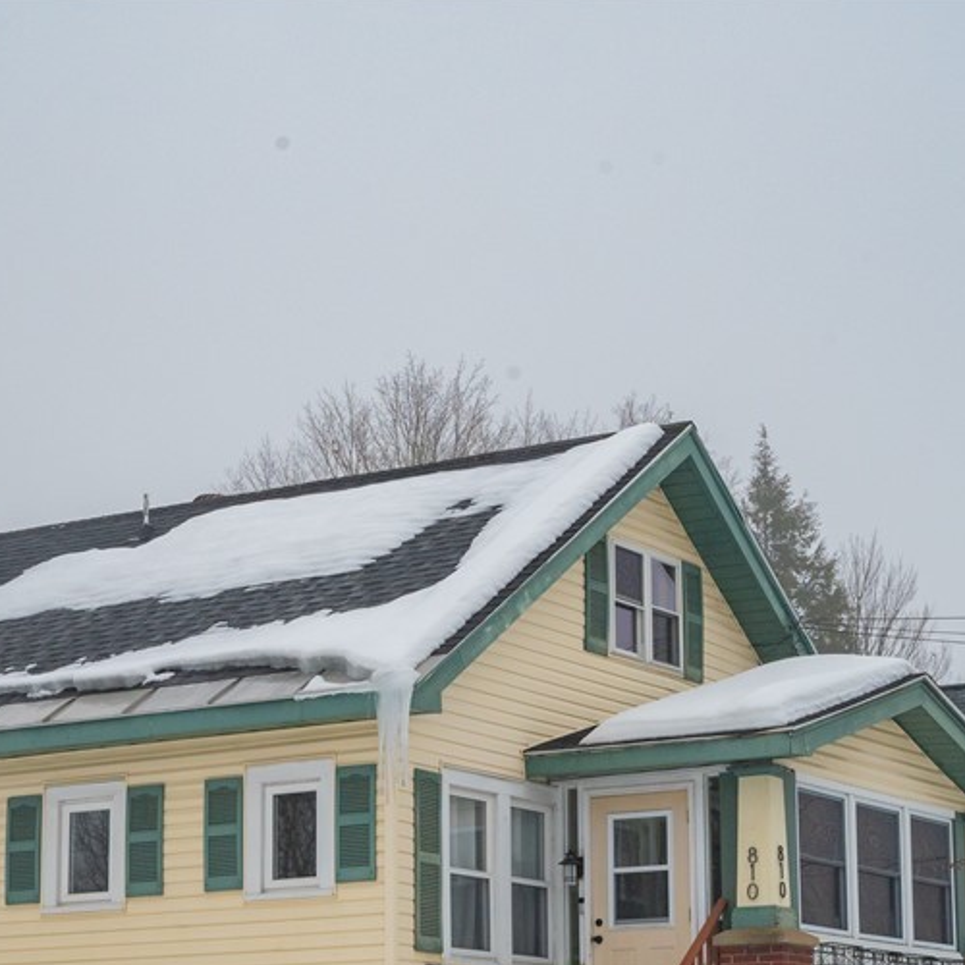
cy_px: 690
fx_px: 2618
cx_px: 439
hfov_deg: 20.9
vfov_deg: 20.8
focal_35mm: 83
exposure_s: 1/1000
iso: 1000
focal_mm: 45
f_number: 11
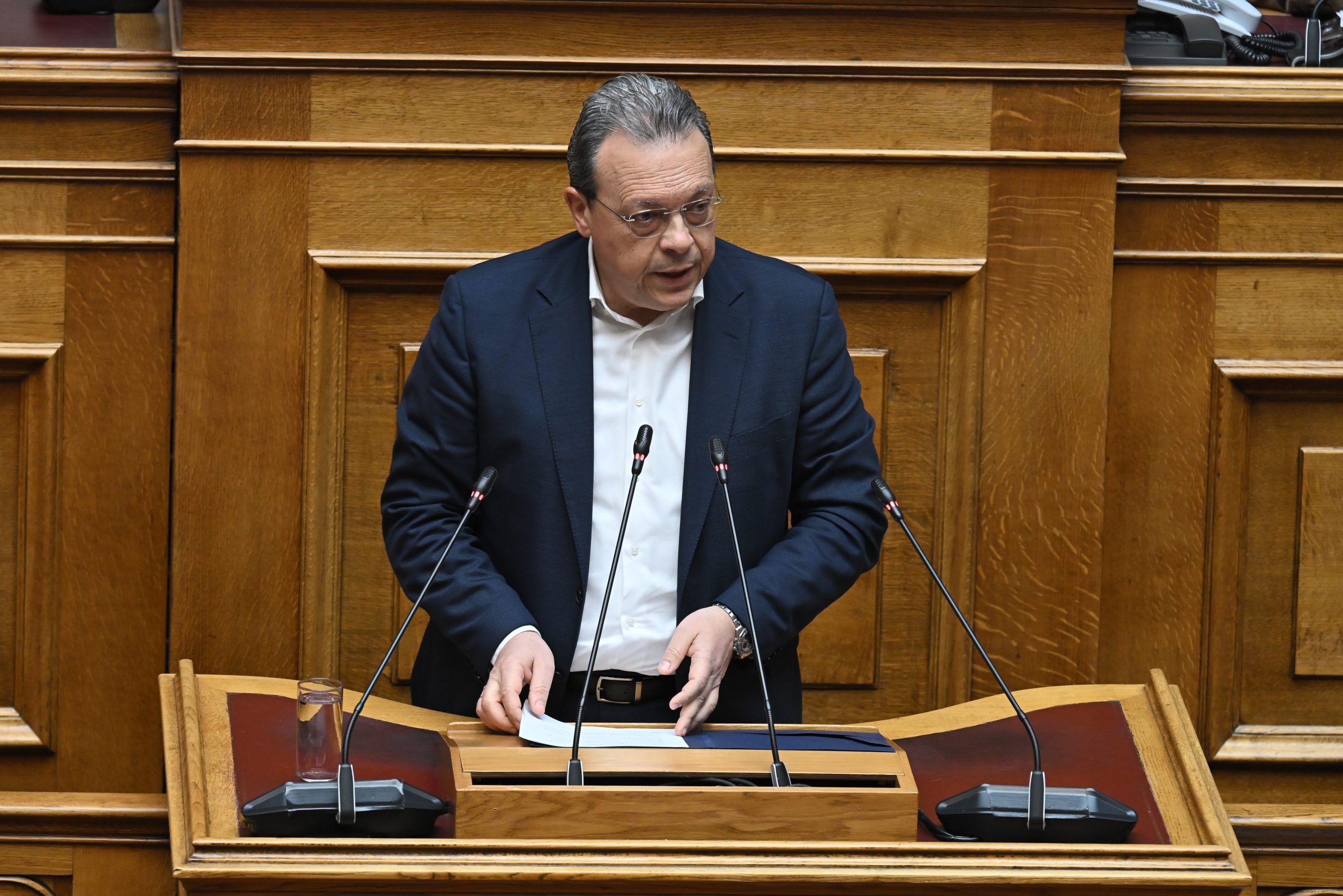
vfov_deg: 4.3
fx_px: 11938
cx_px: 672
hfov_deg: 6.4
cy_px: 448
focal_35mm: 320
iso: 3200
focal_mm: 320
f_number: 6
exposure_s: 1/320
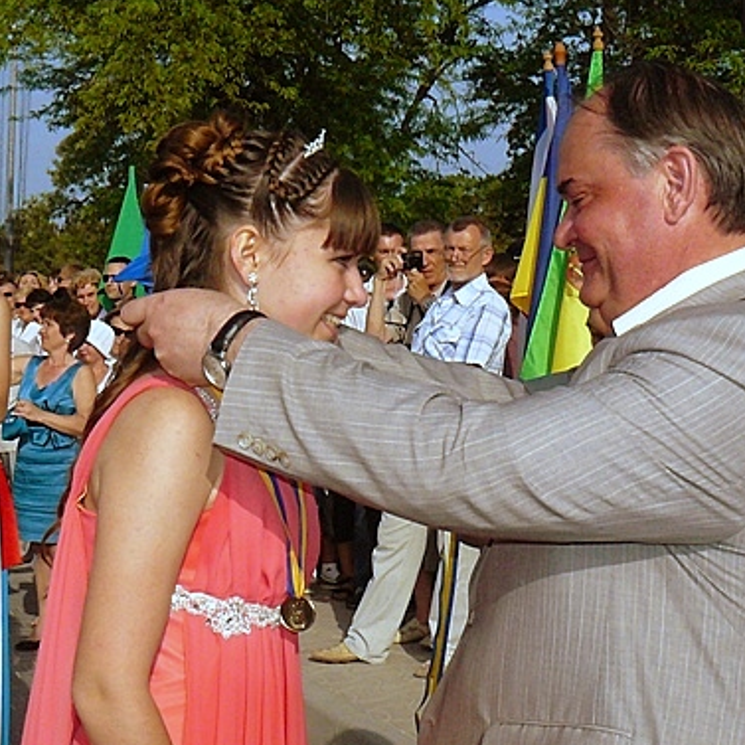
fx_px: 1315
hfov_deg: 31.4
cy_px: 458
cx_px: 247
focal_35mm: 54
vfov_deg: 31.5
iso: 200
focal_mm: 6
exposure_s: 1/500
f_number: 8
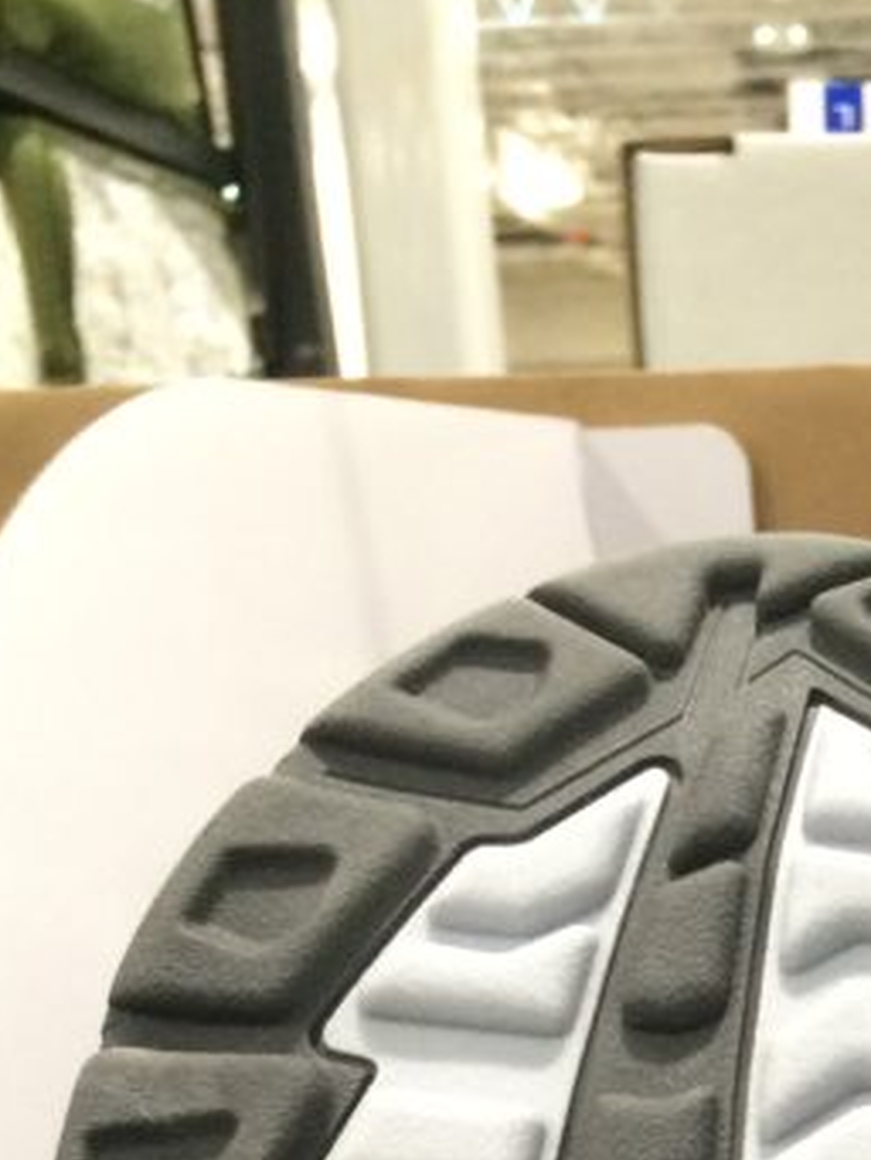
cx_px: 1242
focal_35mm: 87
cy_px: 1711
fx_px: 2917
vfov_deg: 19.7
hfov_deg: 15.8
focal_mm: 4.15
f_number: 2.2
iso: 160
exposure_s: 1/30
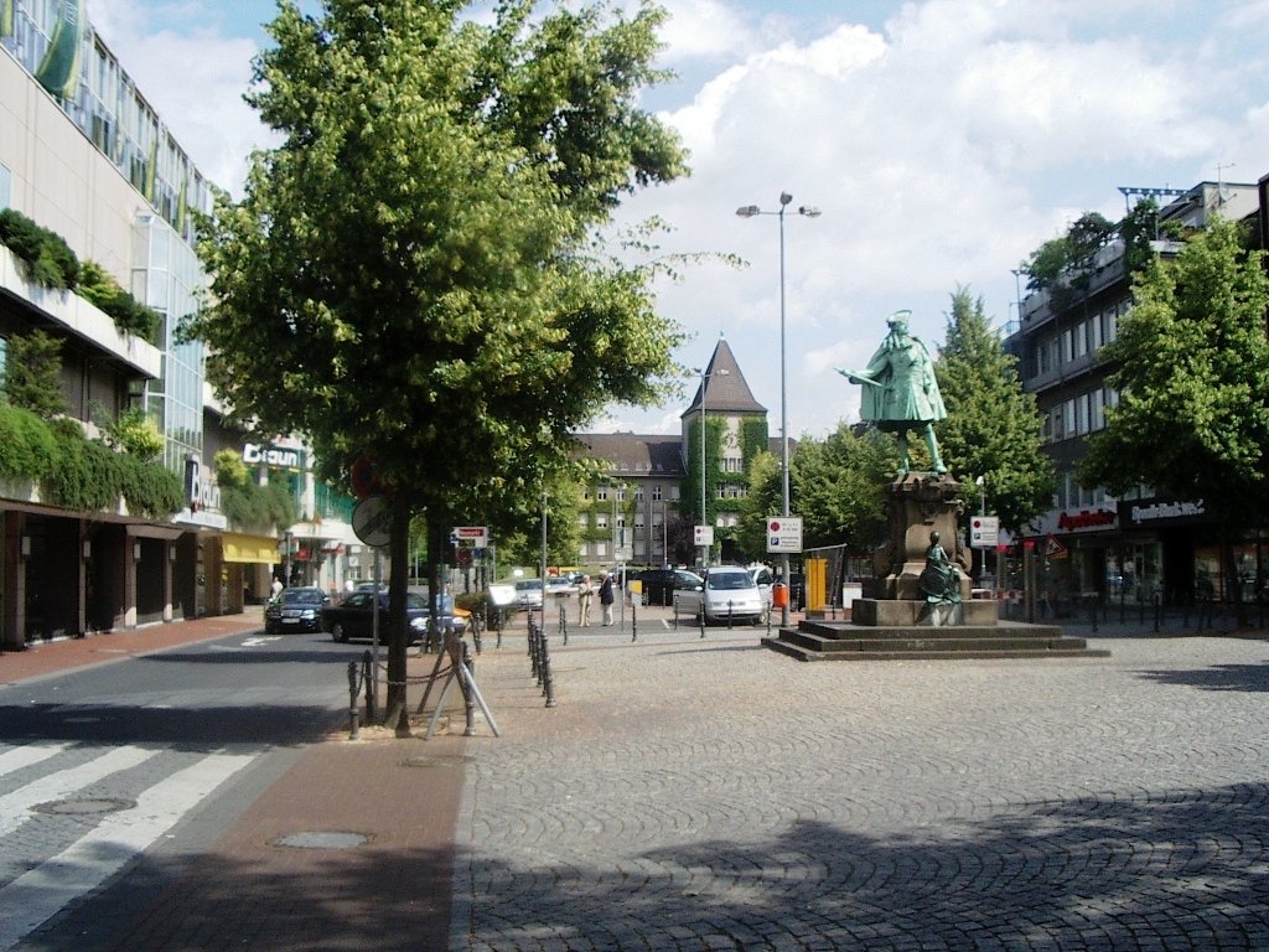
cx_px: 634
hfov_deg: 49.0
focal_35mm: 38
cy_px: 476
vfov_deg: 37.7
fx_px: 1393
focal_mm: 5.8
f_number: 4.8
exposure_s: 1/500
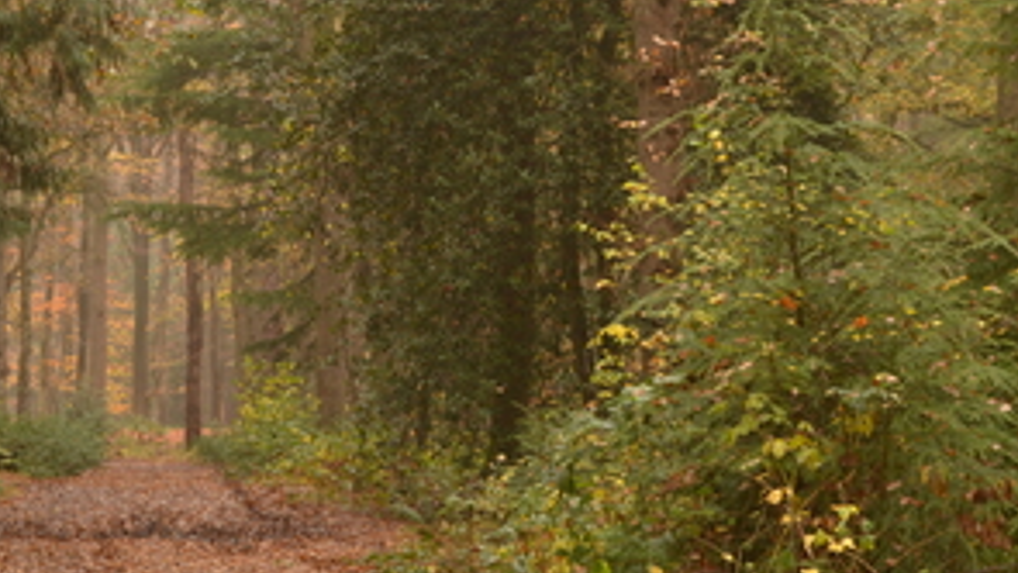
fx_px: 3639
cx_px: 404
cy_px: 261
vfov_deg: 9.0
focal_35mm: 135
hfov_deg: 15.9
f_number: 8
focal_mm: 55
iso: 100
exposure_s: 1/2
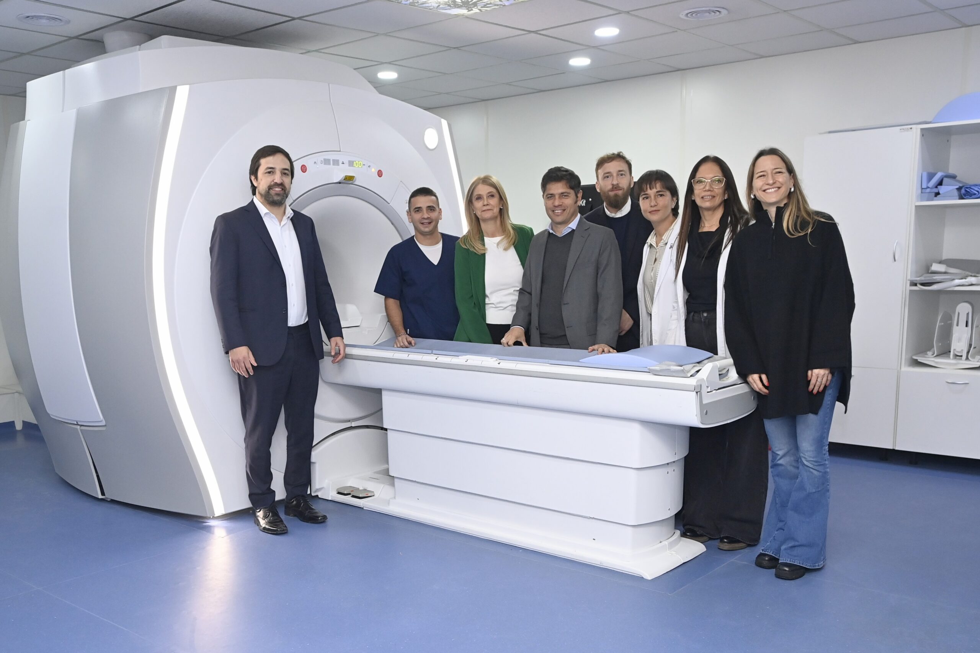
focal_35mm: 24
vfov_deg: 53.1
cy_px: 326
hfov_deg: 73.8
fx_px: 653
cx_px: 490
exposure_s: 1/200
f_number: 3.5
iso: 1600
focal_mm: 24
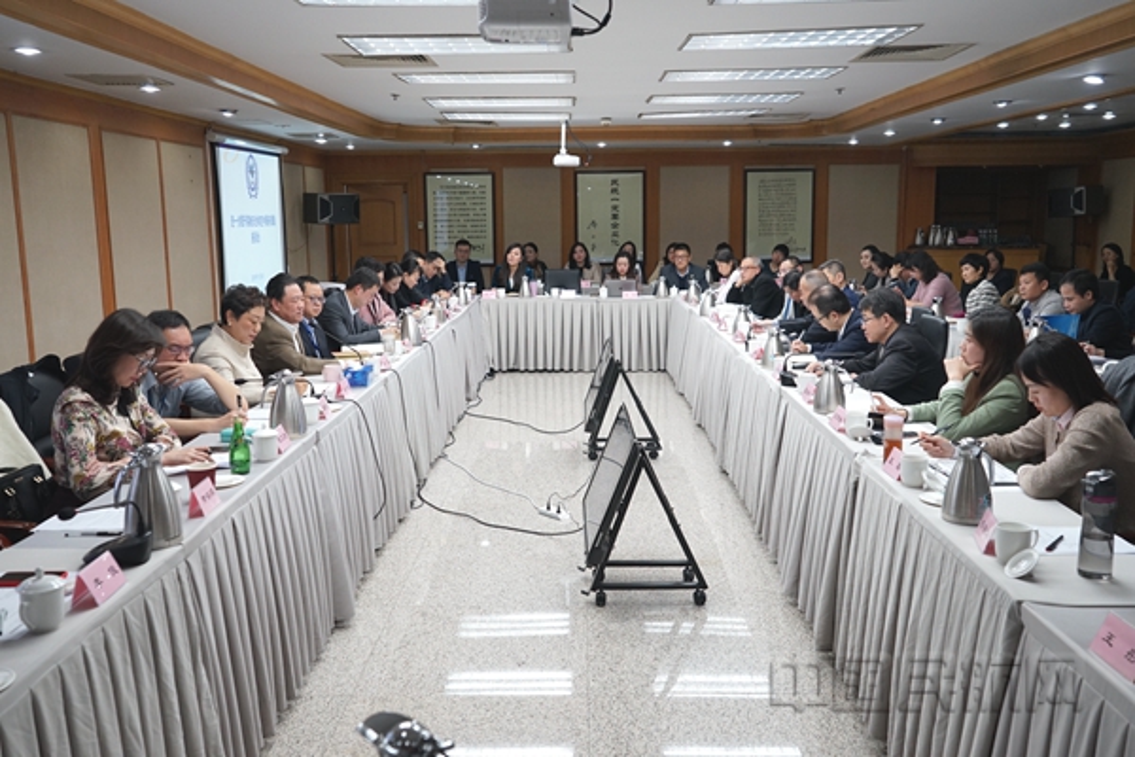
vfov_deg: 41.1
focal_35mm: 32
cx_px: 568
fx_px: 1009
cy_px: 378
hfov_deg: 58.7
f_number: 5
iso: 1250
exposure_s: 1/100
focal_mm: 32
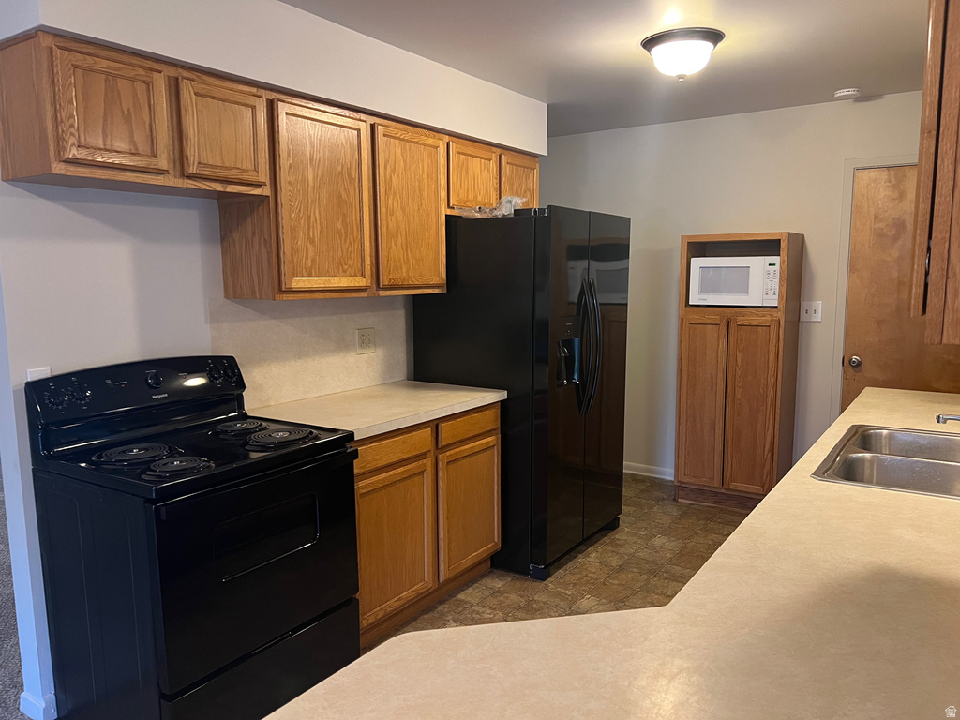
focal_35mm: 26
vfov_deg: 53.1
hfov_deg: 67.3
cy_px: 360
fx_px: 721
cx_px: 480
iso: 400
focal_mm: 5.7
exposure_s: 1/60
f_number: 1.5
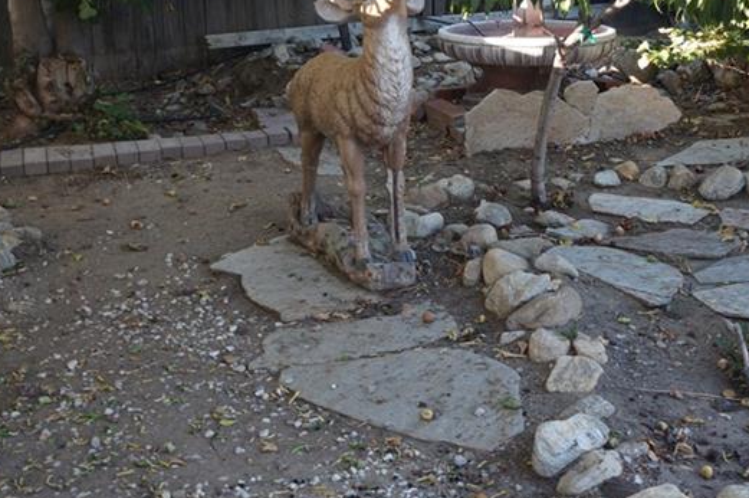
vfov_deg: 23.8
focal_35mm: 56
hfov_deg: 34.8
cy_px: 98
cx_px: 578
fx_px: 1163
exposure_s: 1/60
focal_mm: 19
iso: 250
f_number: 5.6
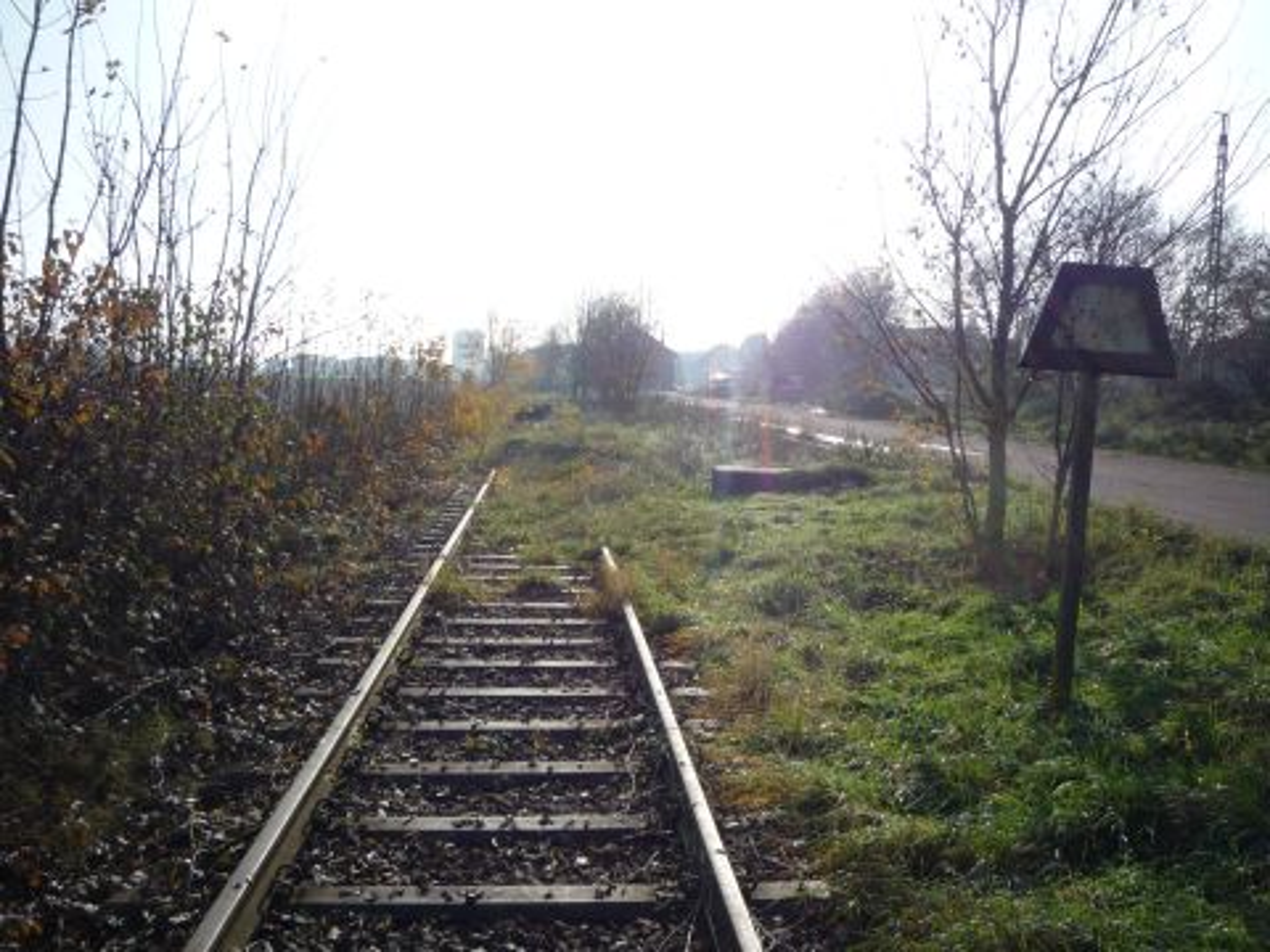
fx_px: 1174
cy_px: 476
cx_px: 635
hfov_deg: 56.8
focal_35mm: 32
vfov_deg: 44.2
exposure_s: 1/400
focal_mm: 5.2
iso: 100
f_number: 5.6
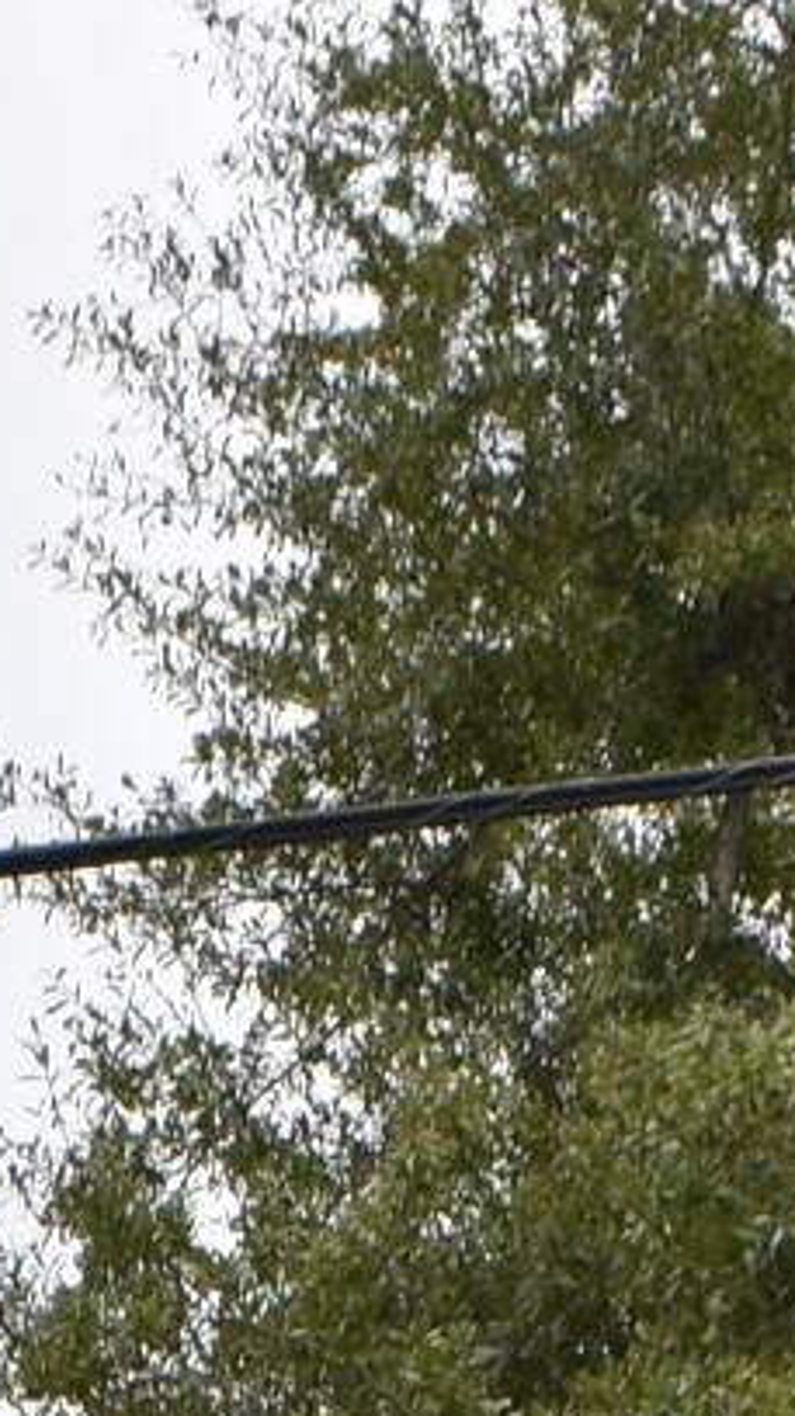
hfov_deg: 5.8
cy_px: 3297
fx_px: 7808
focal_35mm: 208
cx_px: 108
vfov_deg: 9.3
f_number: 5.6
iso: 100
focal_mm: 18
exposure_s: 1/125
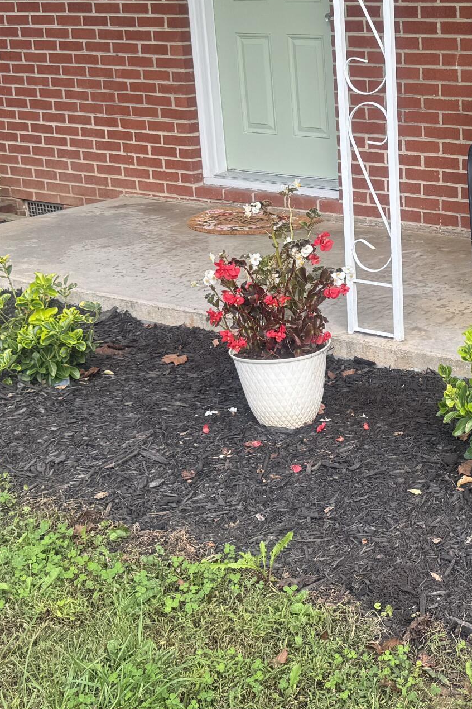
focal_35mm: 59
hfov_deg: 21.8
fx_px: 1160
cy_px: 236
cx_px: 513
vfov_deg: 33.6
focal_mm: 6.76
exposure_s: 1/522
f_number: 1.78
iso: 80
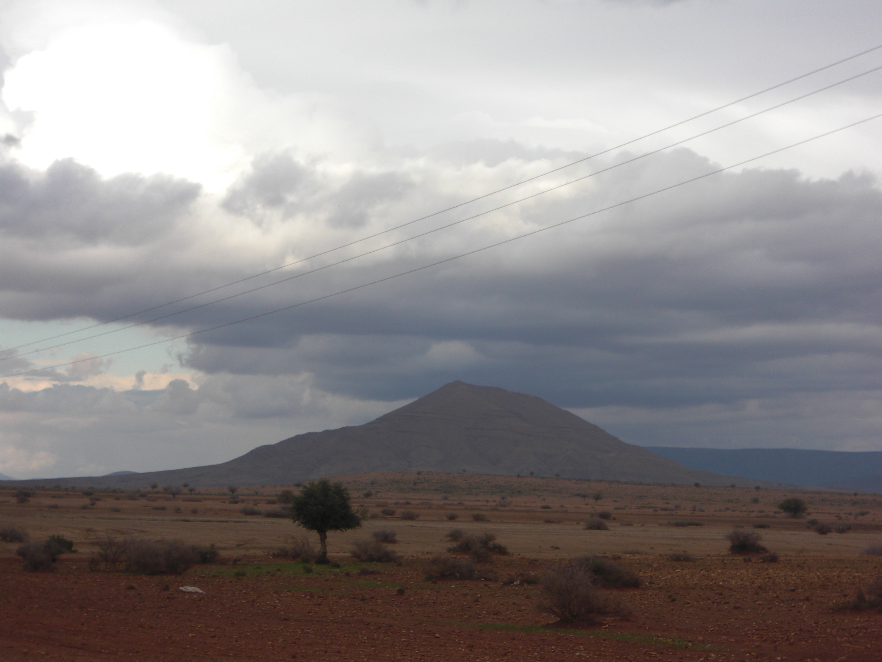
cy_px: 331
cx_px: 441
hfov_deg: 18.2
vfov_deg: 13.7
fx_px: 2752
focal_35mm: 108
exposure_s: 1/200
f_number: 5.3
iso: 50
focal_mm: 18.9
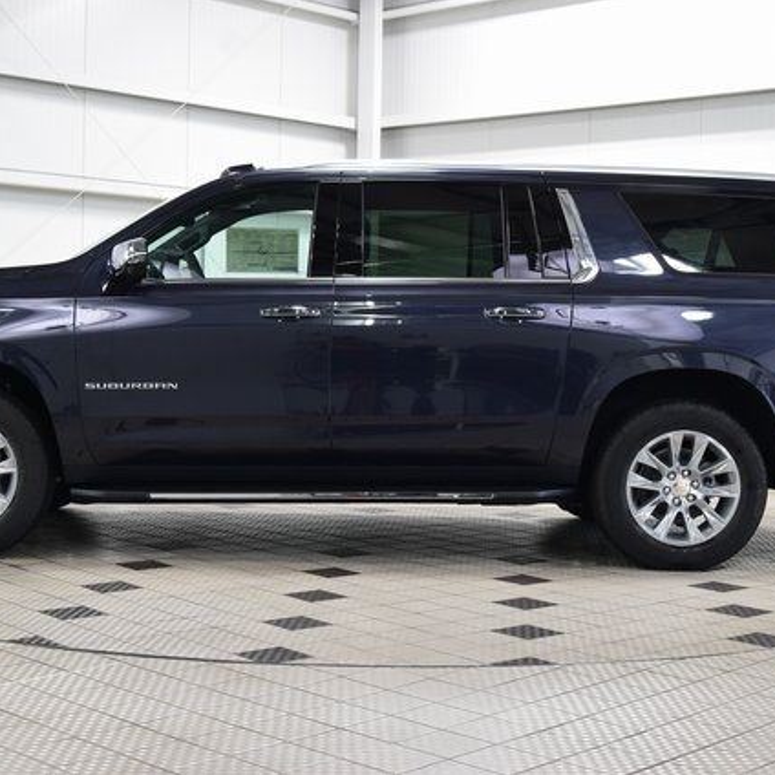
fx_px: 1511
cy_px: 387
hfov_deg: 28.8
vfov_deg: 28.8
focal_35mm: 60
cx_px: 362
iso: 640
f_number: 6.3
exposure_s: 1/15
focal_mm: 31
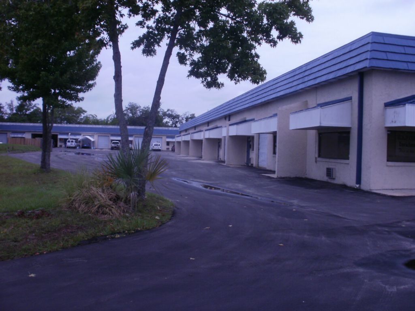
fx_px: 432
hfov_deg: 51.4
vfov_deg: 39.7
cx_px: 208
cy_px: 156
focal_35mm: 36
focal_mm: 6.3
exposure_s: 1/400
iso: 100
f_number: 5.6
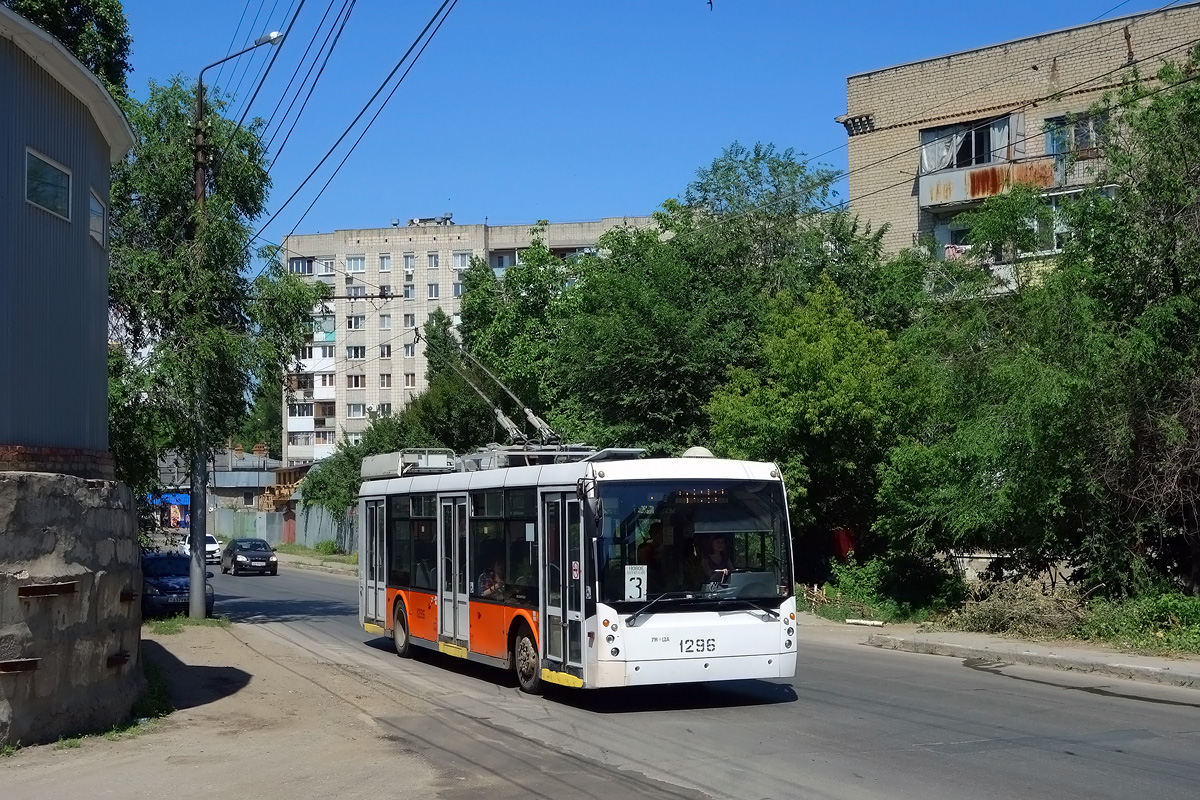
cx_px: 600
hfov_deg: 43.6
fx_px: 1500
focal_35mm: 45
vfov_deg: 29.9
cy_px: 400
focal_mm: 16.59
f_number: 5.6
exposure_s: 1/500
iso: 125
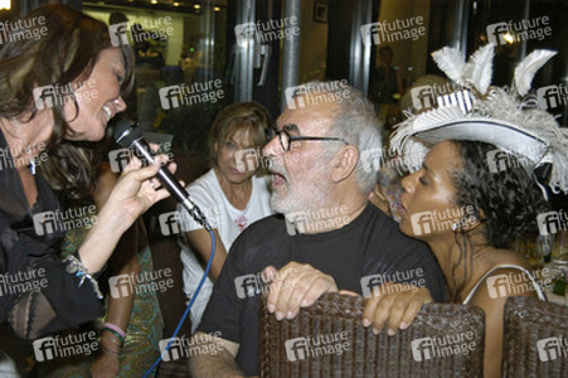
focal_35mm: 57
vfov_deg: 23.7
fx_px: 899
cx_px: 284
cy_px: 189
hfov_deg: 35.1
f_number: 5
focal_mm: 38
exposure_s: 1/40
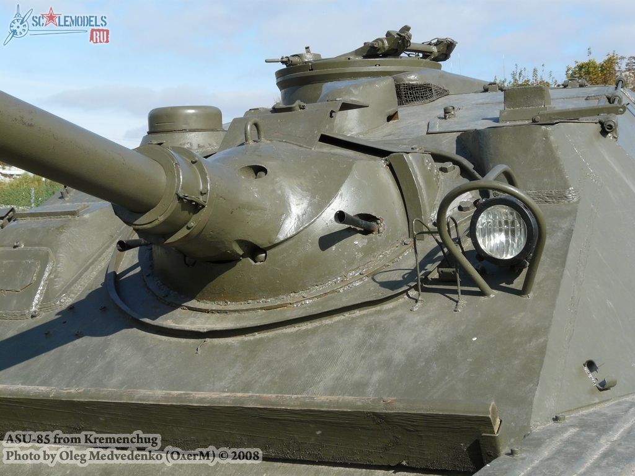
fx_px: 1119
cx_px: 318
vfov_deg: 24.0
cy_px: 238
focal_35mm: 61
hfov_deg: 31.7
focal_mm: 10
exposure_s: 1/400
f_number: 5.6
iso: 100
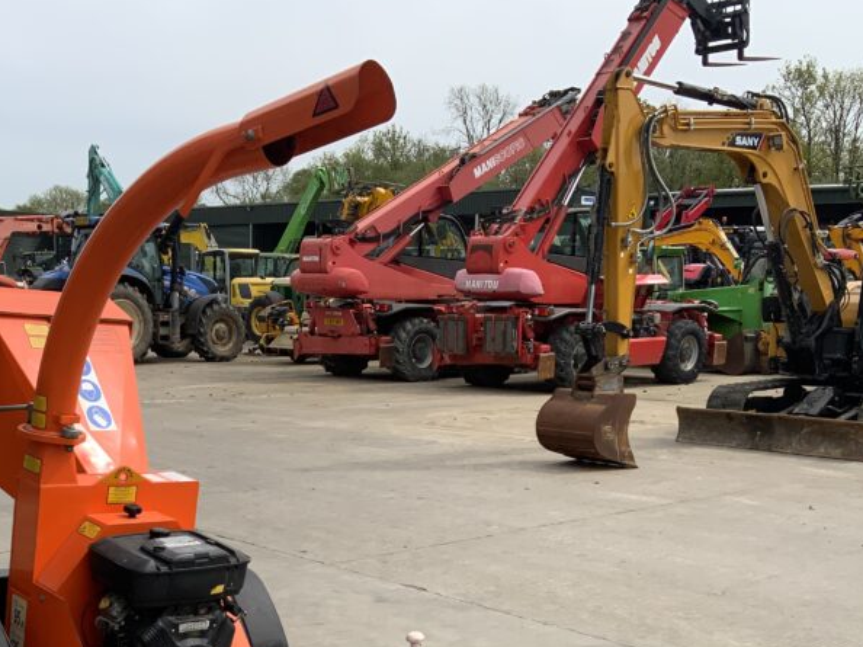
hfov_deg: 38.0
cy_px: 548
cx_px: 324
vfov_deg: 28.3
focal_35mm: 50
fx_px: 1246
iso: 16
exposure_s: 1/1786
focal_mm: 3
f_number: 1.8
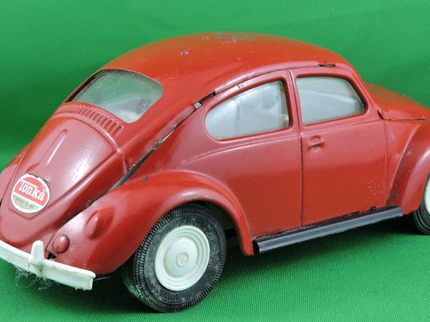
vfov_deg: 18.2
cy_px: 160
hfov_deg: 24.1
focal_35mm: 81
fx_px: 1006
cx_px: 226
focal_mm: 10.7
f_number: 4.2
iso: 200
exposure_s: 1/30
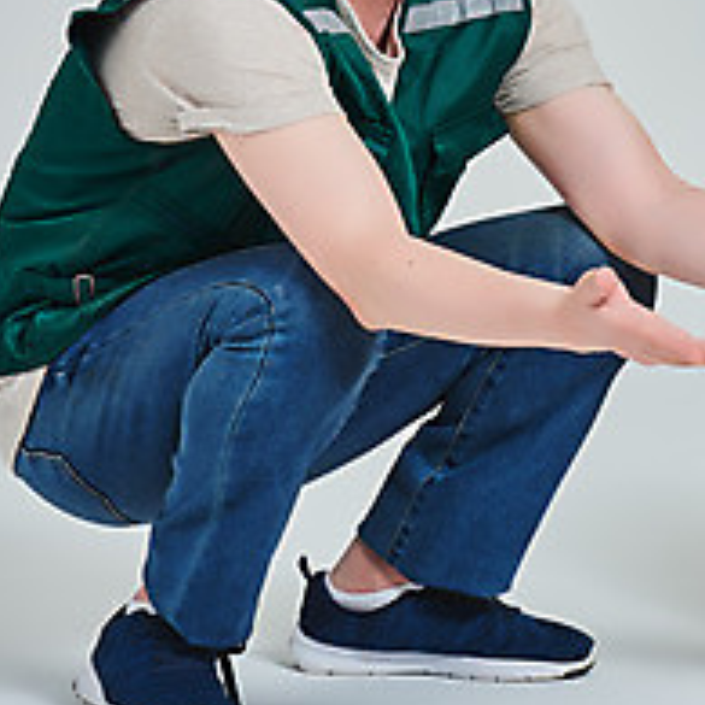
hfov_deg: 8.1
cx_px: 750
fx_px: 4931
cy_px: 116
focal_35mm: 214
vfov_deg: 8.2
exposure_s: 1/125
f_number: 14
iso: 100
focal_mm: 82
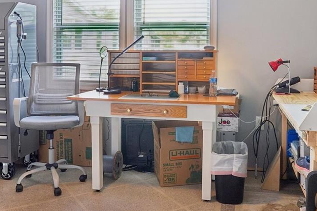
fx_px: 335
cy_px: 50
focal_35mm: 38
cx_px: 167
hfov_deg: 50.7
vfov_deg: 34.2
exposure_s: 1/13
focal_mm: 17
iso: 400
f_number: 9
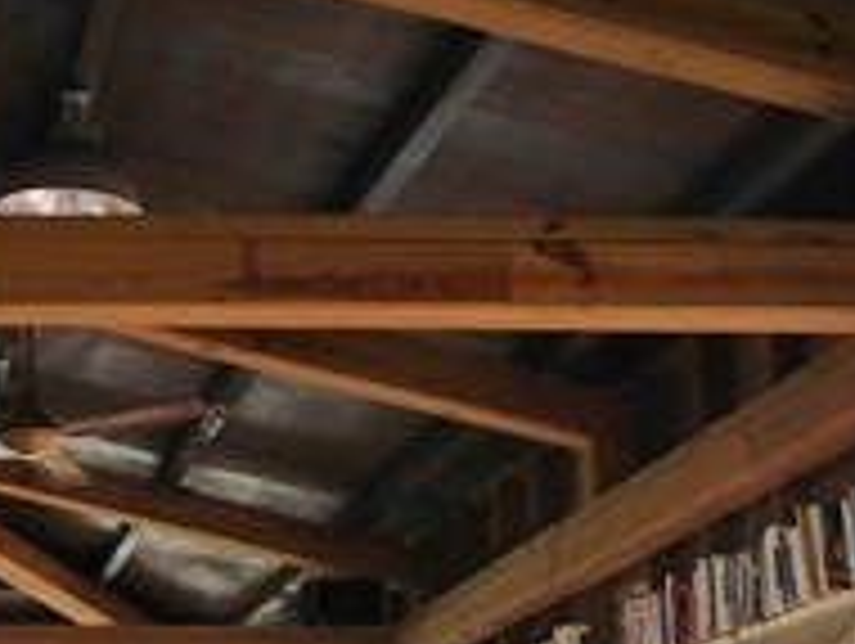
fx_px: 2498
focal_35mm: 101
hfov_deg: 18.7
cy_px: 700
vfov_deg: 14.4
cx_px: -63
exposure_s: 1/60
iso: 500
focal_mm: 15
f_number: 8
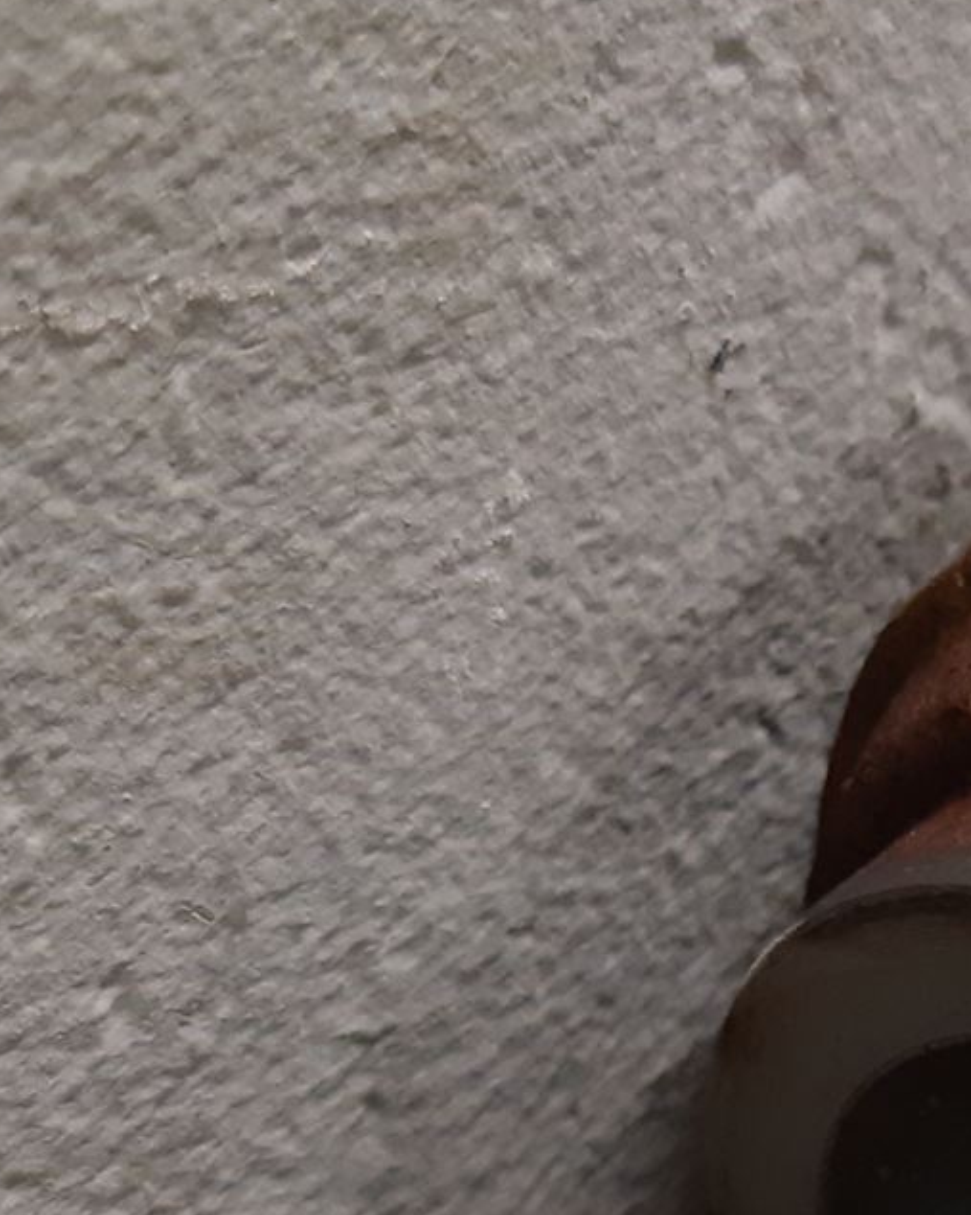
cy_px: 1200
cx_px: 1348
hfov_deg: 17.3
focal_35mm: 82
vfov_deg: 22.4
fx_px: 2946
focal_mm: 3.93
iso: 200
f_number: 1.7
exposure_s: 1/50
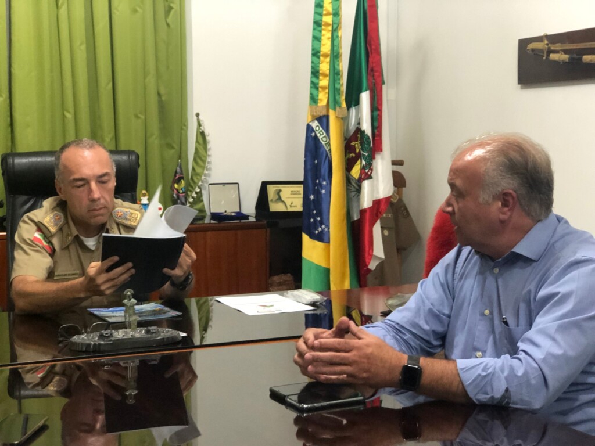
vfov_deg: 25.7
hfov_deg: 33.8
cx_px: 298
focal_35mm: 57
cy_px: 223
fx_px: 980
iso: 500
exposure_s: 1/30
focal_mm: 6.6
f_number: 2.8
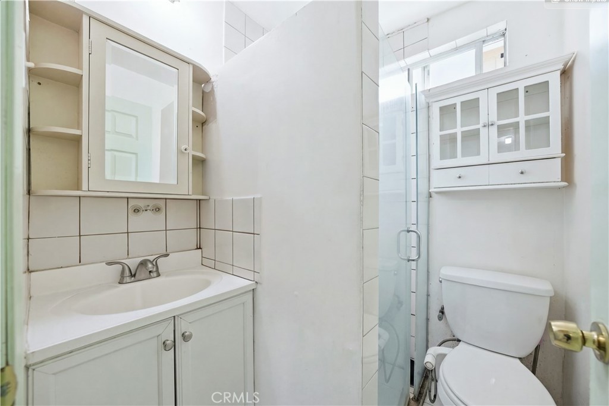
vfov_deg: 85.4
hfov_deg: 108.3
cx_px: 304
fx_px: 220
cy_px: 203
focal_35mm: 13
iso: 1000
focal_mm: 13
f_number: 4.5
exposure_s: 1/100
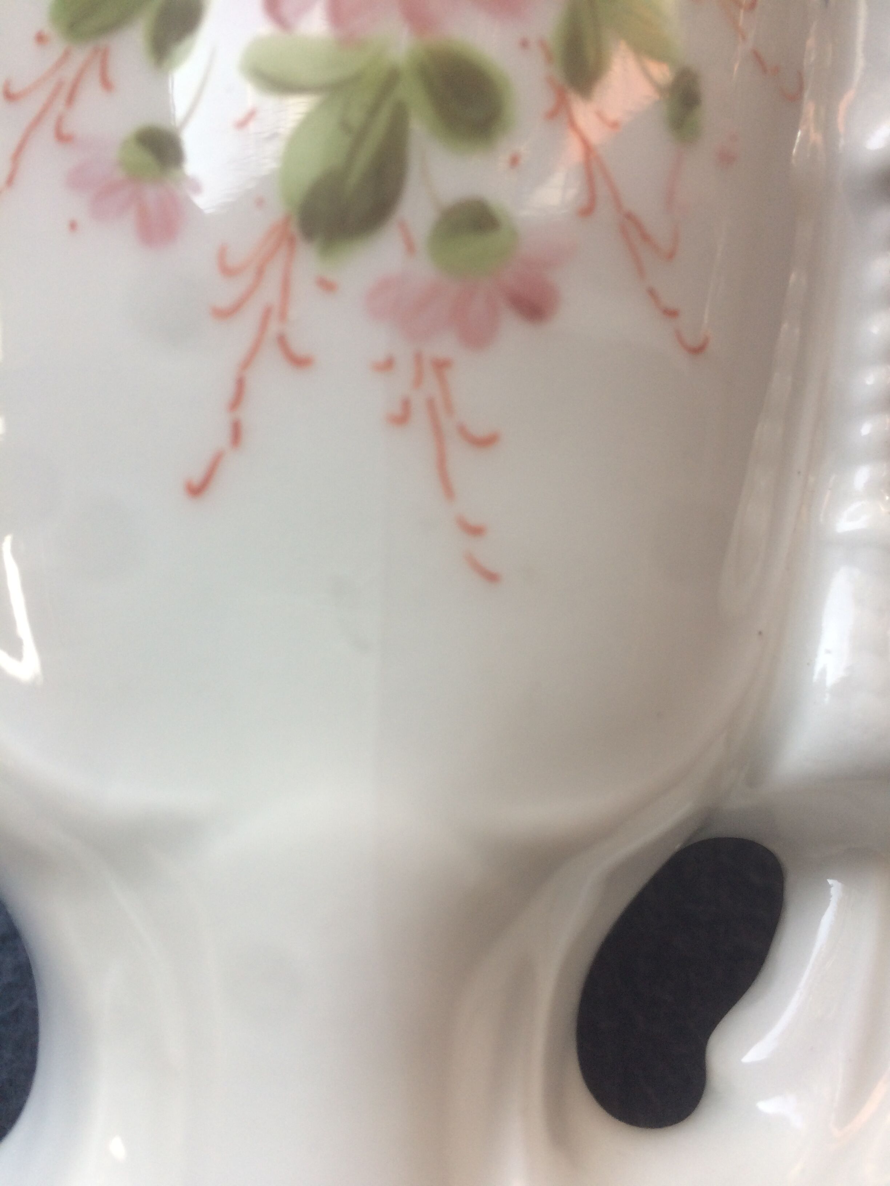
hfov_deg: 48.2
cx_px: 445
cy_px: 593
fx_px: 994
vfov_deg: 61.7
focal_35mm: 29
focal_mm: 4.15
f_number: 2.2
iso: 40
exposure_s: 1/100
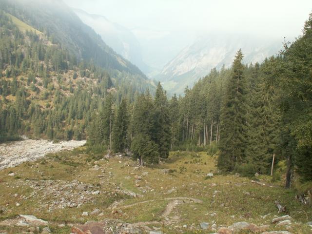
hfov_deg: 52.6
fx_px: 315
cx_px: 156
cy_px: 117
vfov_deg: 40.7
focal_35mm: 35
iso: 50
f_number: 5
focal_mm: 5.86
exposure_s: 1/125
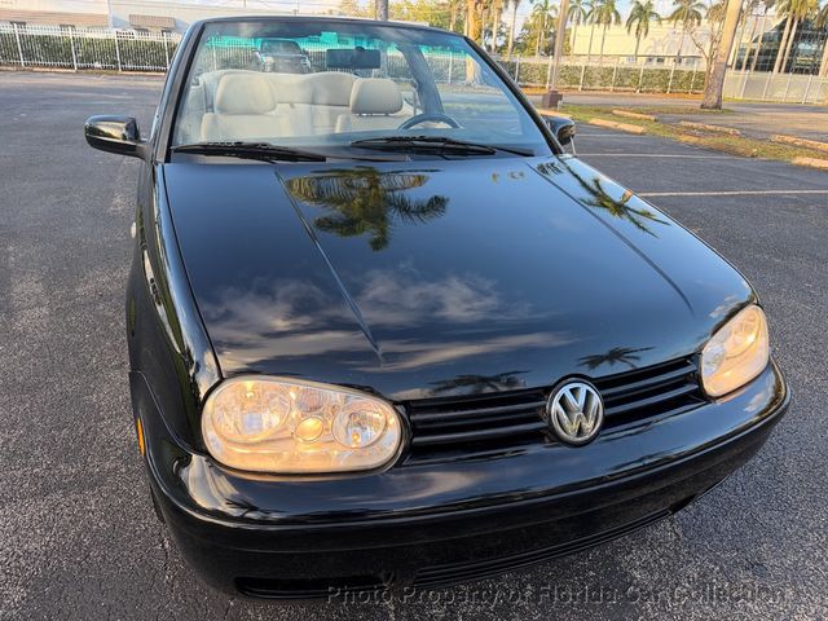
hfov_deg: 71.6
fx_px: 574
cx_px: 414
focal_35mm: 24
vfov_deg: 56.8
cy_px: 310
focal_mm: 6.76
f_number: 1.78
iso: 100
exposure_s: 1/309
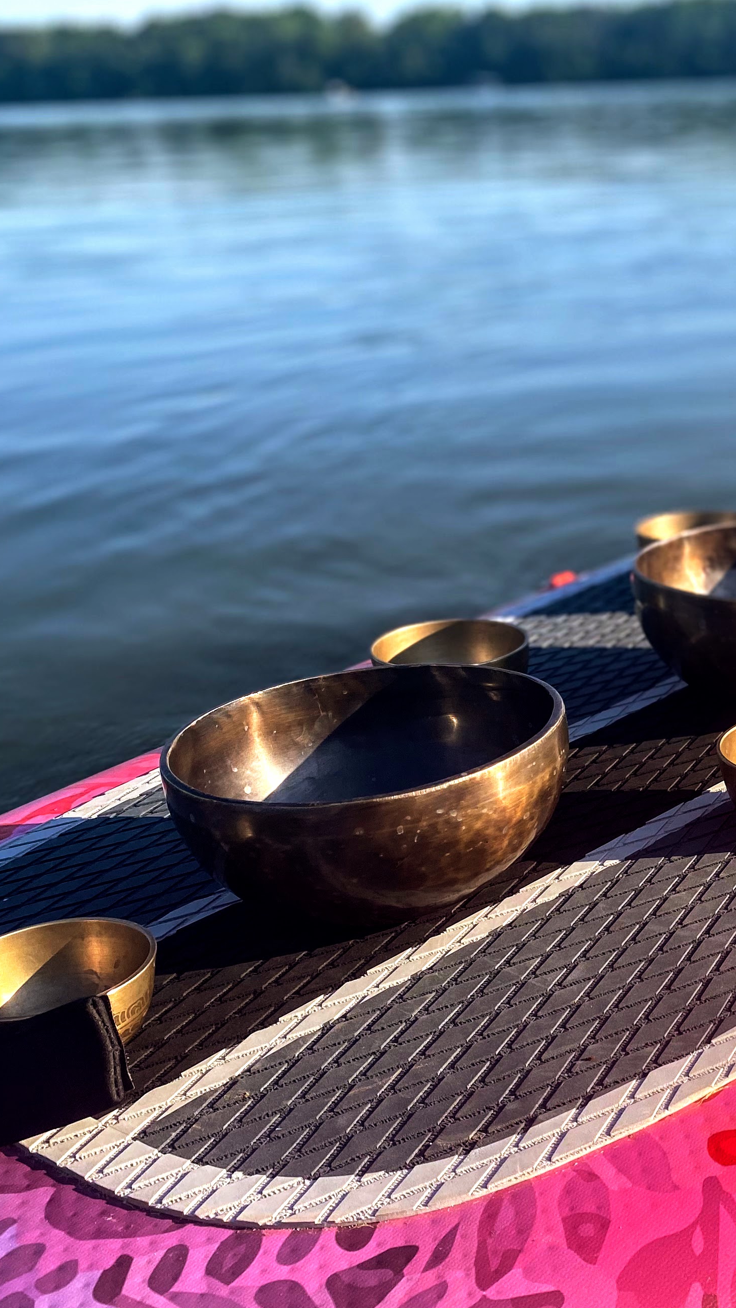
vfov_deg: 46.4
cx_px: 842
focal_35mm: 44
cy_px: 702
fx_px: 1527
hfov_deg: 24.9
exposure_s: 1/1543
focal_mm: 4.25
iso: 32
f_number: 1.8
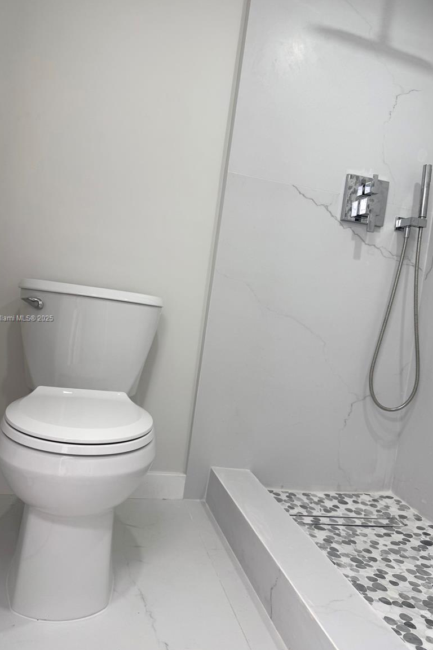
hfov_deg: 49.5
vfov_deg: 69.4
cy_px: 319
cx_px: 204
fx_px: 469
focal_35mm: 26
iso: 64
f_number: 1.78
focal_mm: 6.76
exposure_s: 1/120
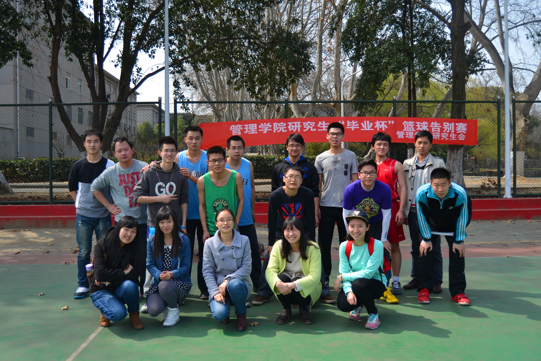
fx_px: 466
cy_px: 176
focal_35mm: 31
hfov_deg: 60.3
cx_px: 266
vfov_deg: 42.3
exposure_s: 1/500
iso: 100
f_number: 3.5
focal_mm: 20
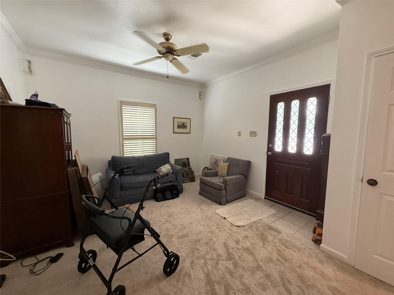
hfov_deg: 102.1
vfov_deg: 85.7
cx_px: 197
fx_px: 159
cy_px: 148
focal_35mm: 14
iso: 500
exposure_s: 1/60
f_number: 2.2
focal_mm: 2.22
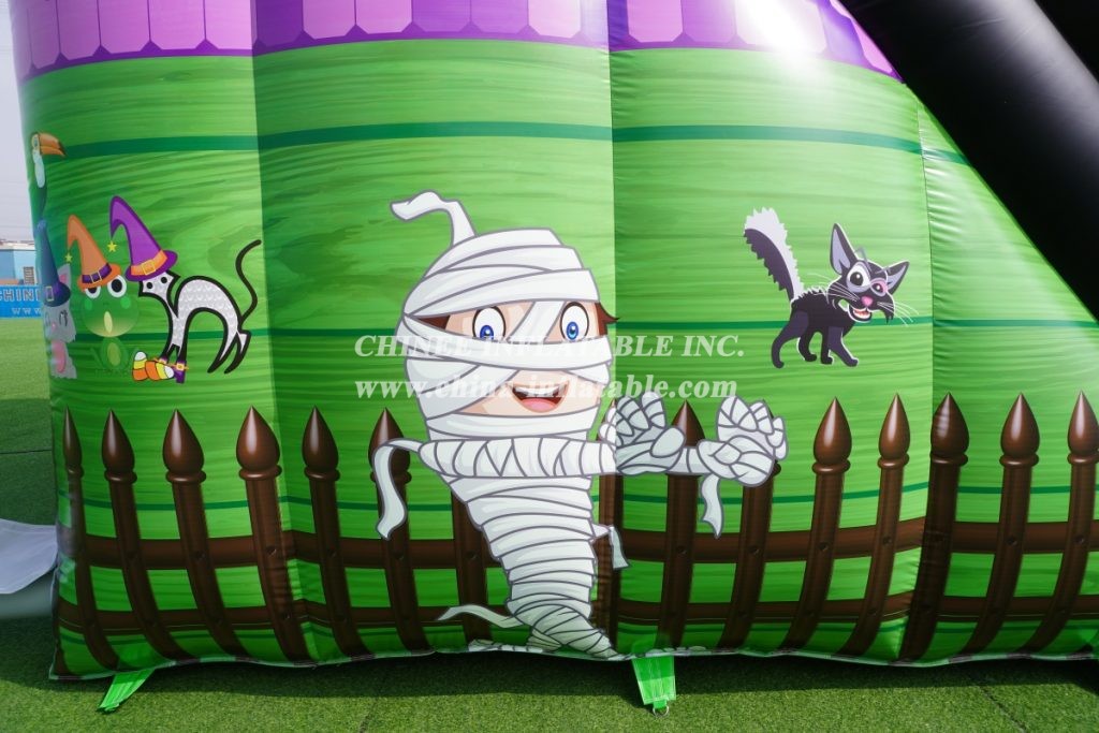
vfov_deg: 53.1
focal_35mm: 24
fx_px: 733
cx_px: 550
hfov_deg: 73.7
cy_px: 366
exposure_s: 1/160
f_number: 10
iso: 100
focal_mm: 16
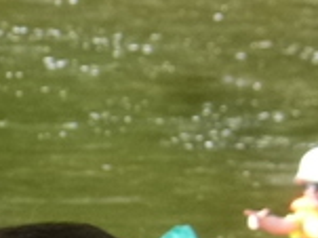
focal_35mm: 1109
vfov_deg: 1.3
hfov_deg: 1.8
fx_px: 10180
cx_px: 255
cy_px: 36
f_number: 5.8
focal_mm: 37.3
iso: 320
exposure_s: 1/100
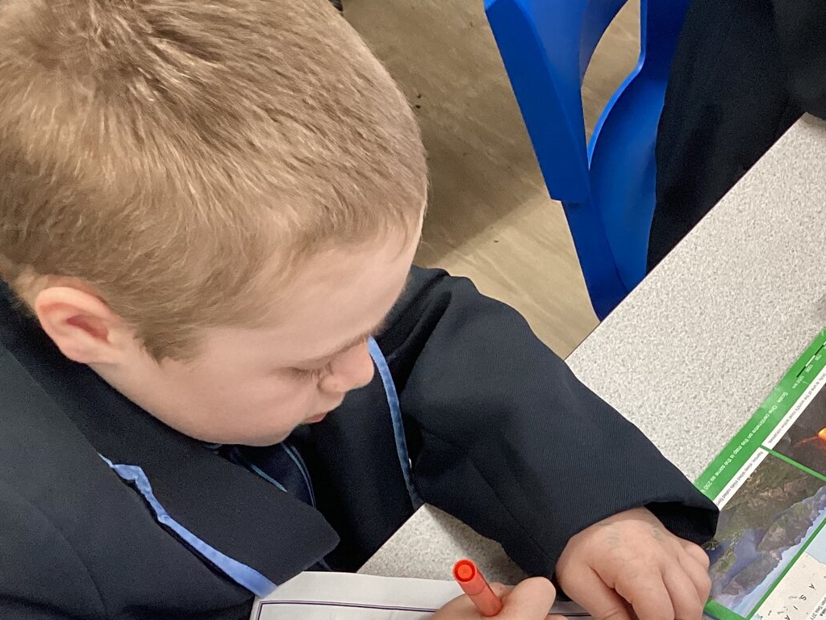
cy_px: 583
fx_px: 1479
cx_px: 656
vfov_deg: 22.9
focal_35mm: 62
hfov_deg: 30.5
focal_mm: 3.3
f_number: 2.4
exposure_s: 1/50
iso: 125
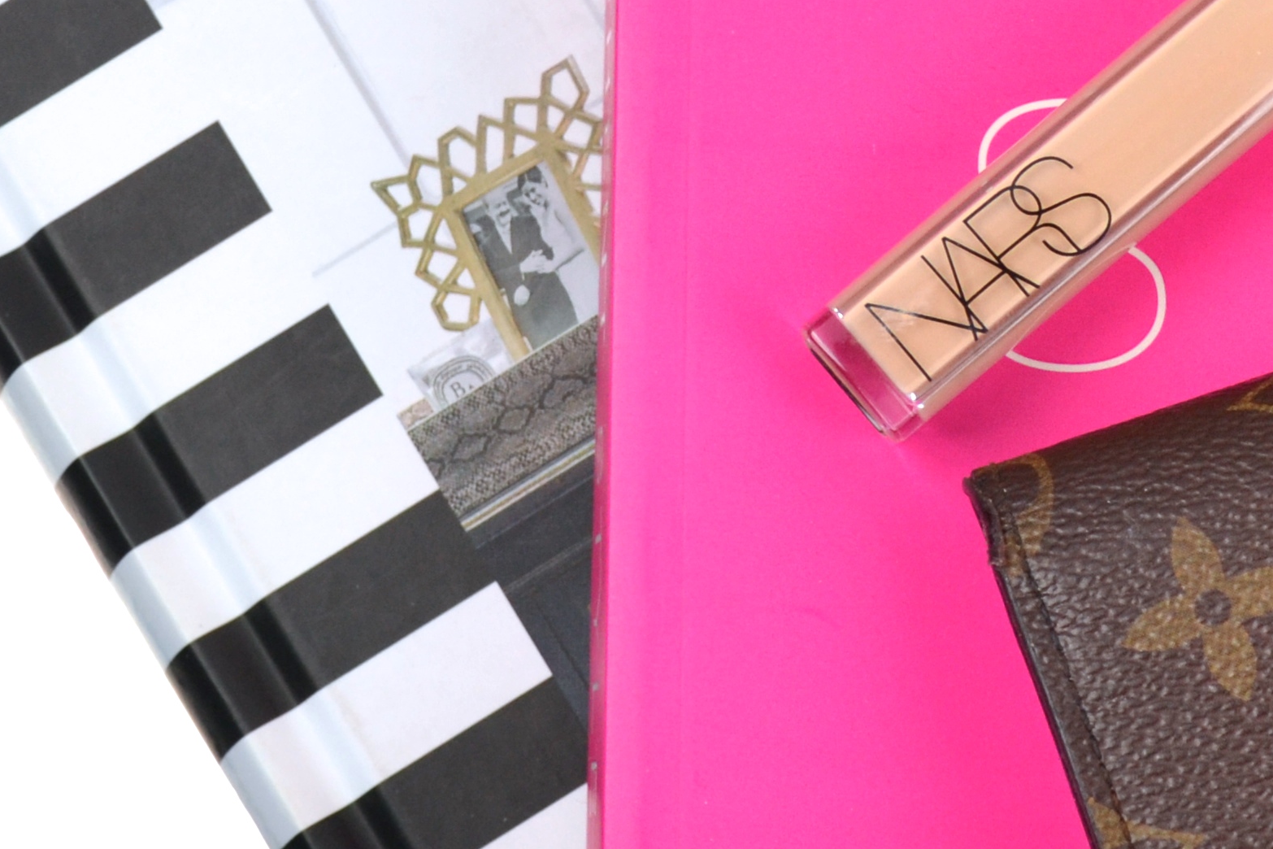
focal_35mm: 154
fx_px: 5462
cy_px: -29
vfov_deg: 8.8
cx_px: 1286
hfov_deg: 13.1
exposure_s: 1/160
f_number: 5.6
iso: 400
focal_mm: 35
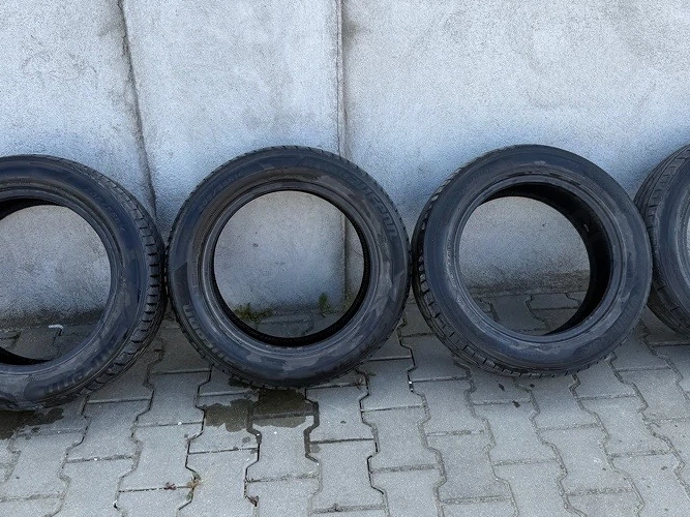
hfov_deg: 51.3
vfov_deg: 39.6
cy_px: 249
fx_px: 717
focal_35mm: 36
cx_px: 370
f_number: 1.78
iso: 80
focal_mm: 6.76
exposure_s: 1/1106
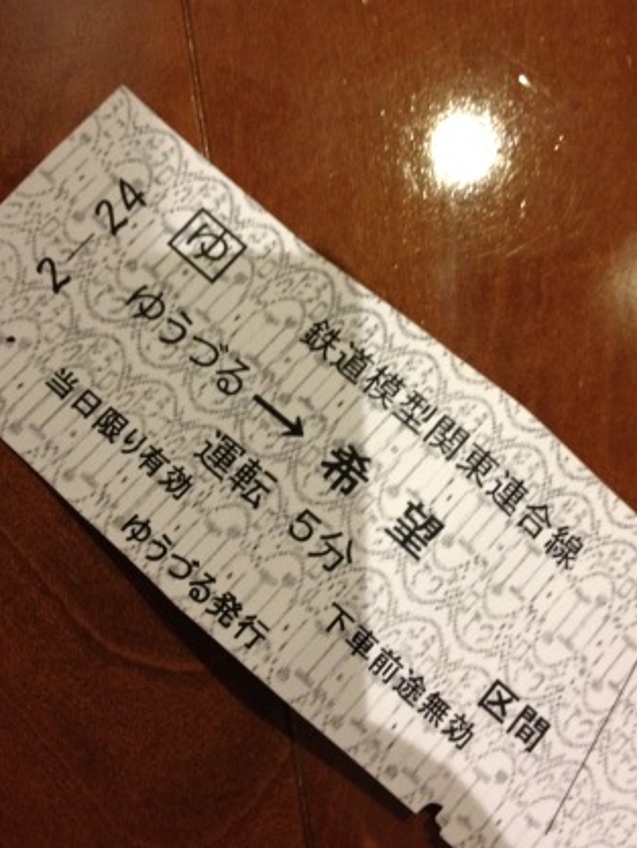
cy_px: 437
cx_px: 359
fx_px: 1030
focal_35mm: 42
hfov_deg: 34.3
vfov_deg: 44.8
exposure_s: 1/20
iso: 320
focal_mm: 4.28
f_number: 2.4
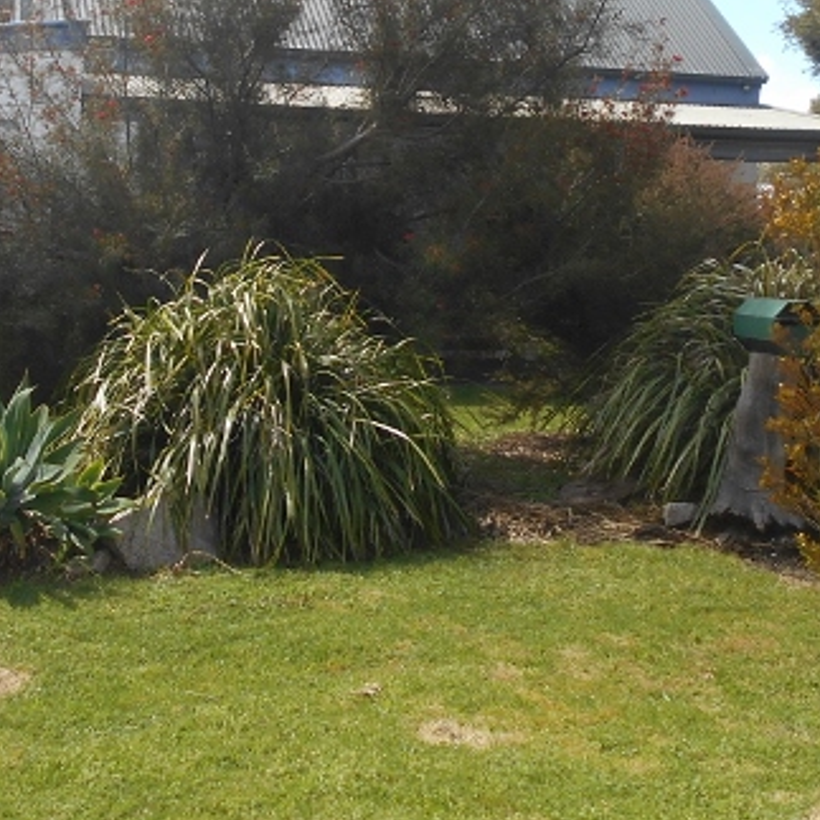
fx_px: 1528
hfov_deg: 29.9
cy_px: 173
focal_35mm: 57
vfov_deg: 29.4
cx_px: 302
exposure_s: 1/500
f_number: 3.2
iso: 80
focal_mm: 4.6
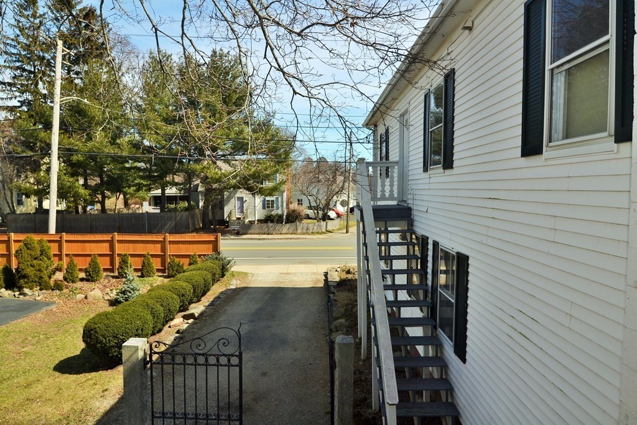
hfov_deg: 81.2
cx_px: 318
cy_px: 212
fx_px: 372
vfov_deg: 59.5
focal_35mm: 21
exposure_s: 1/160
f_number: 6.3
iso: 100
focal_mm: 14
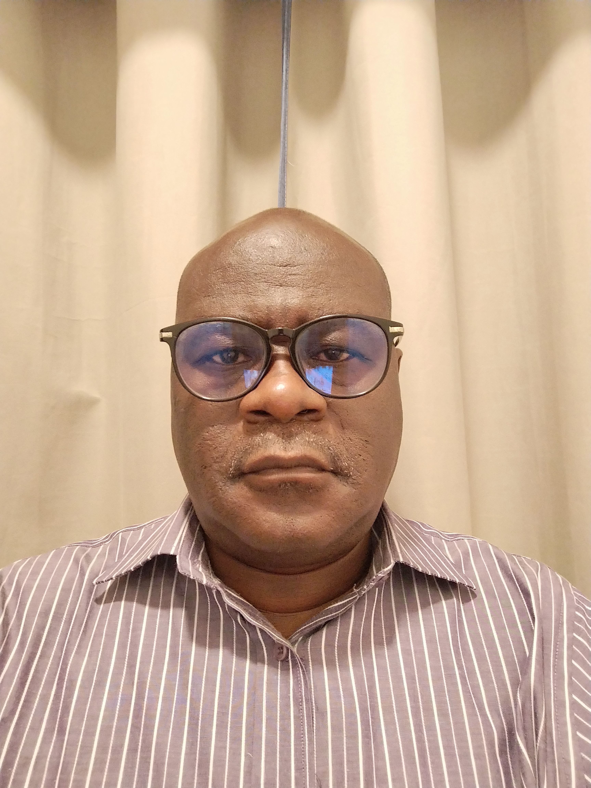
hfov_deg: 56.8
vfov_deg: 71.6
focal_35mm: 24
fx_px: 546
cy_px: 394
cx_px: 296
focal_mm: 3.26
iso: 160
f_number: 2.4
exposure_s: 1/33
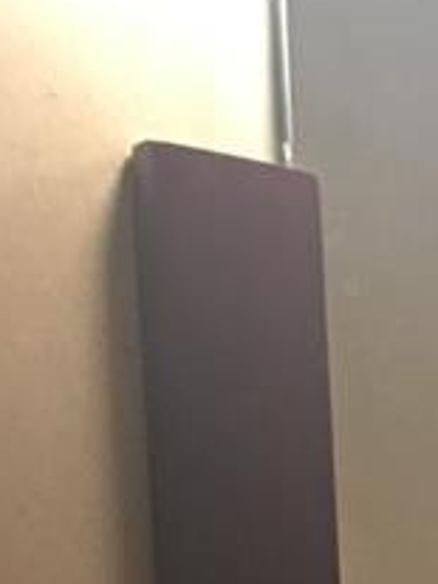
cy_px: 1312
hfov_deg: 8.0
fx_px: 2837
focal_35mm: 168
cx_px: 1125
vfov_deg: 10.4
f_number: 2.2
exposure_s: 1/15
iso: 80
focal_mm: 4.15
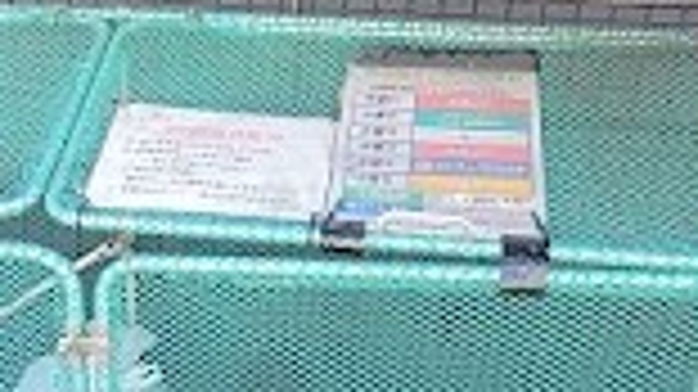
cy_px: 210
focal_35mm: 59
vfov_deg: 20.3
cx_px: 203
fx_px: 1091
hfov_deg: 34.9
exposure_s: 1/50
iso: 50
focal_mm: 1.8
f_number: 2.2
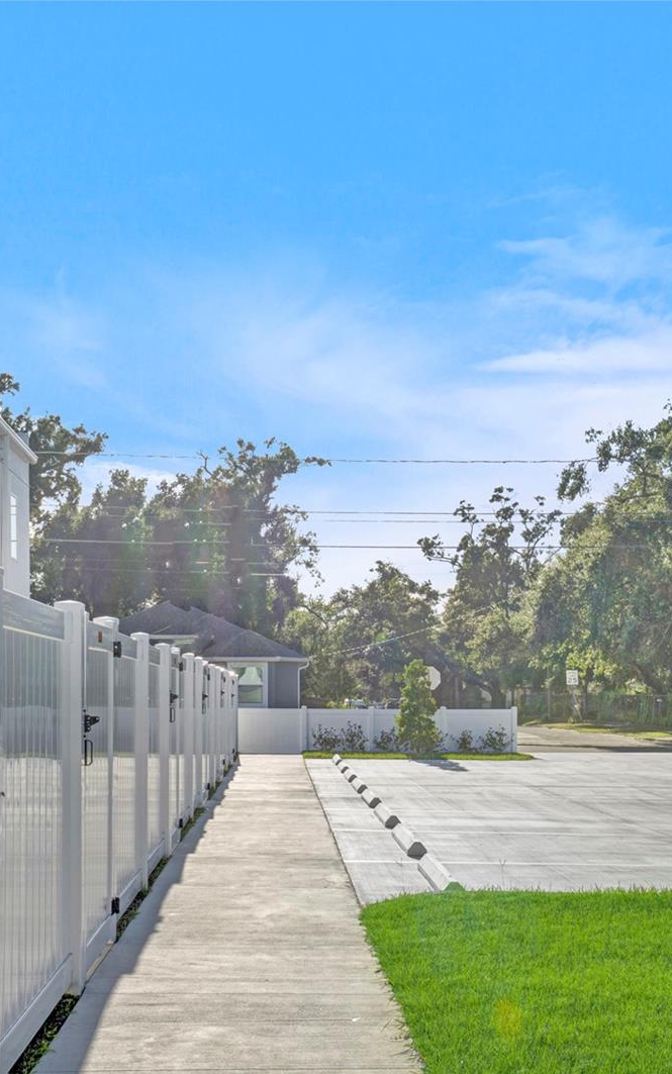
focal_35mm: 46
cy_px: 538
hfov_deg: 28.0
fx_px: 1347
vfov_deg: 43.5
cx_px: 362
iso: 160
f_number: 16
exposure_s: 1/60
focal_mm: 20
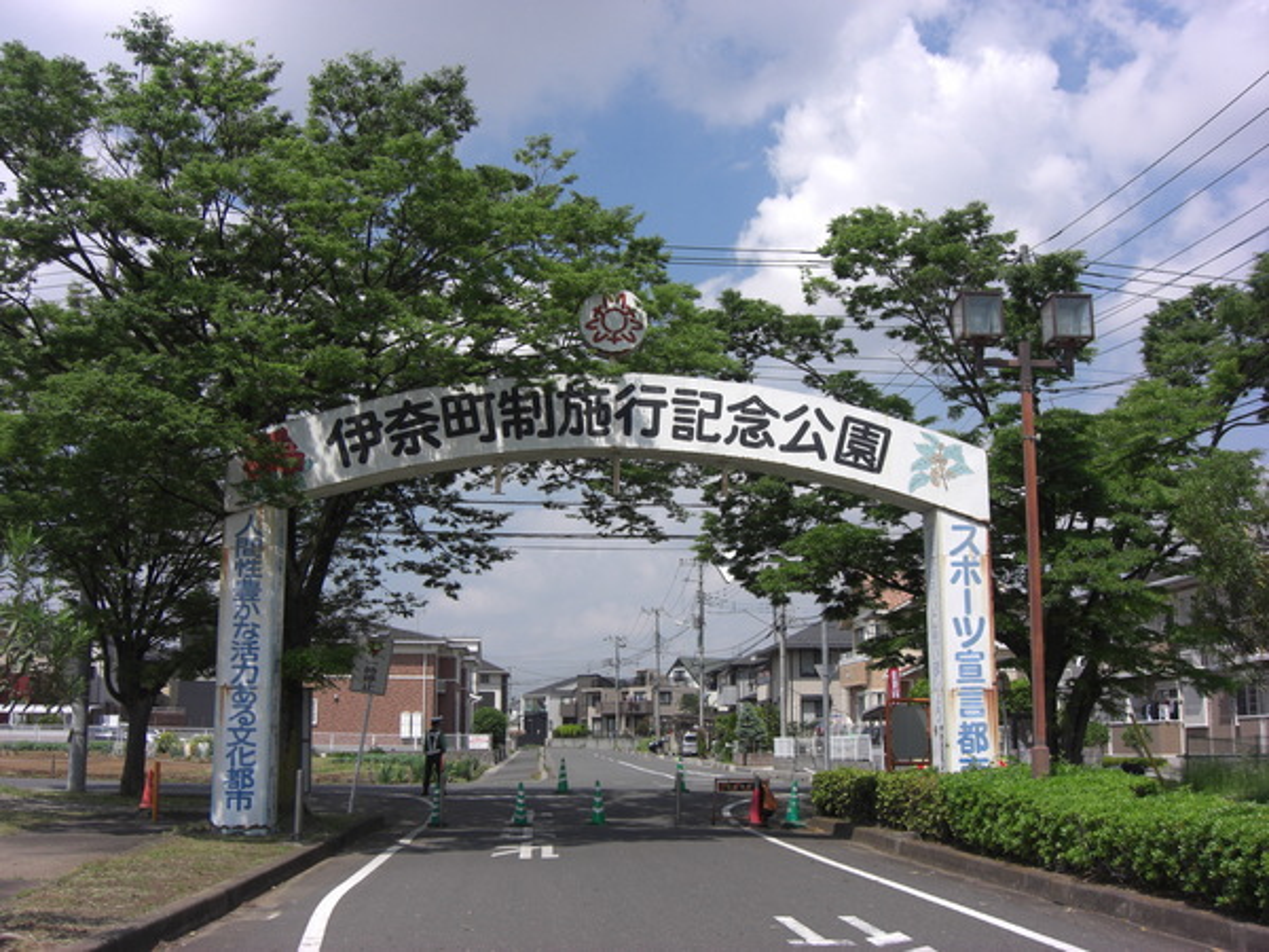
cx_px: 634
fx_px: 1393
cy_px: 476
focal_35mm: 38
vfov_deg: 37.7
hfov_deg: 49.0
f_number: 8
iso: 80
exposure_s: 1/200
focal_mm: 7.9
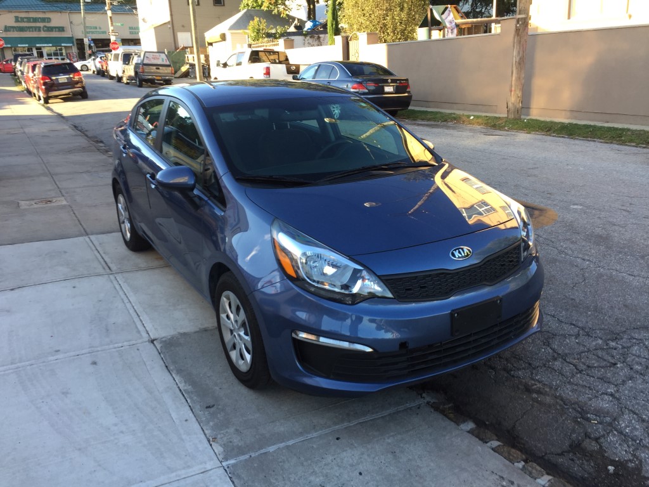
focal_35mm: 29
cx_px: 324
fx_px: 544
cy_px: 244
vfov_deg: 48.2
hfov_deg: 61.7
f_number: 2.2
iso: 32
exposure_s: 1/142
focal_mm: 4.15
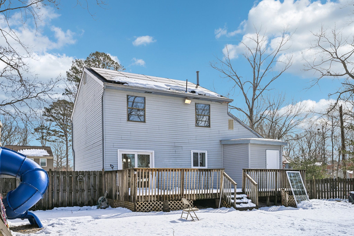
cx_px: 177
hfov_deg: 61.9
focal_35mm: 30
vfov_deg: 43.6
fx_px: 295
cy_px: 118
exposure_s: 1/1250
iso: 400
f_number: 8
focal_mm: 30
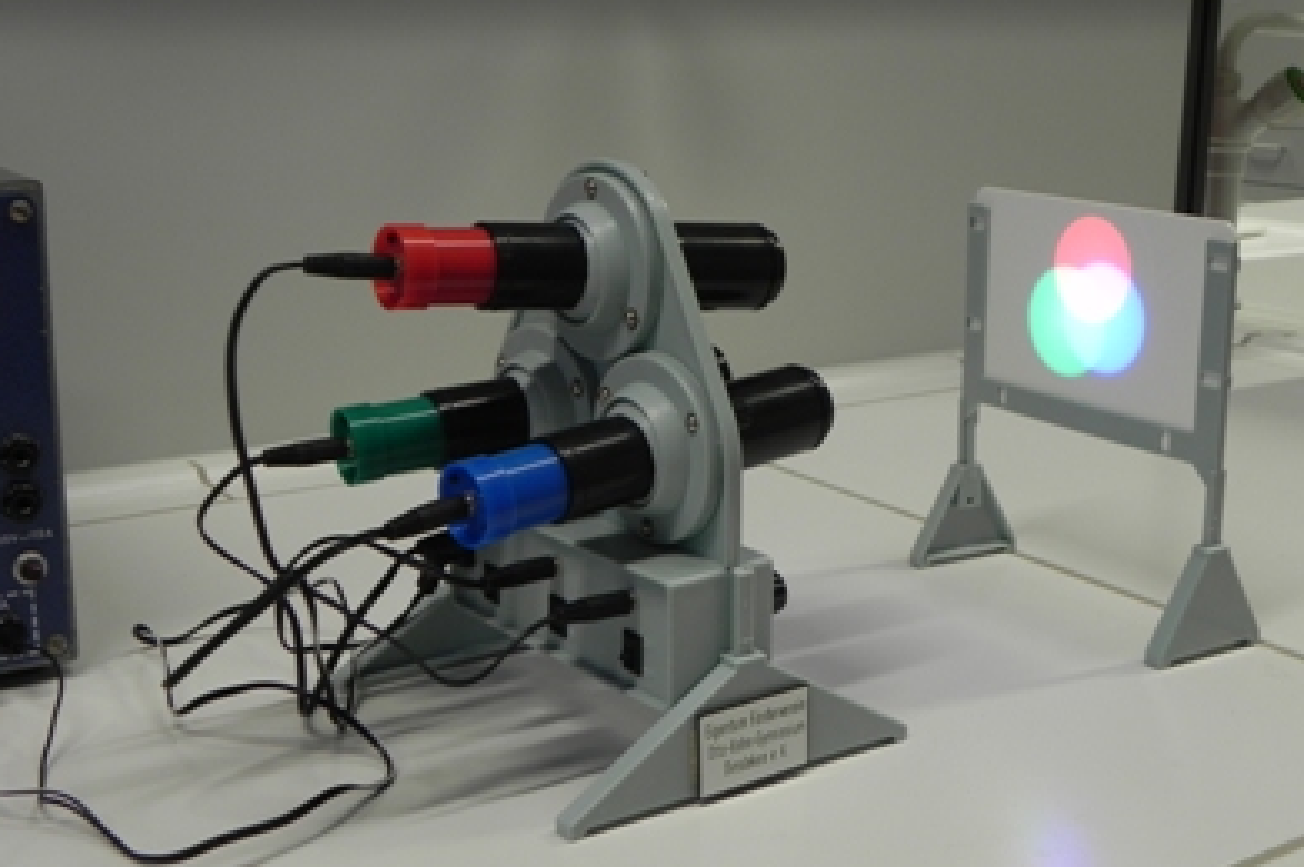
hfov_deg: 40.4
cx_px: 664
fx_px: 1773
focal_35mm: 49
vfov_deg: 27.5
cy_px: 430
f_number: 3.2
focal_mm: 8.2
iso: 160
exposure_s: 1/38.8
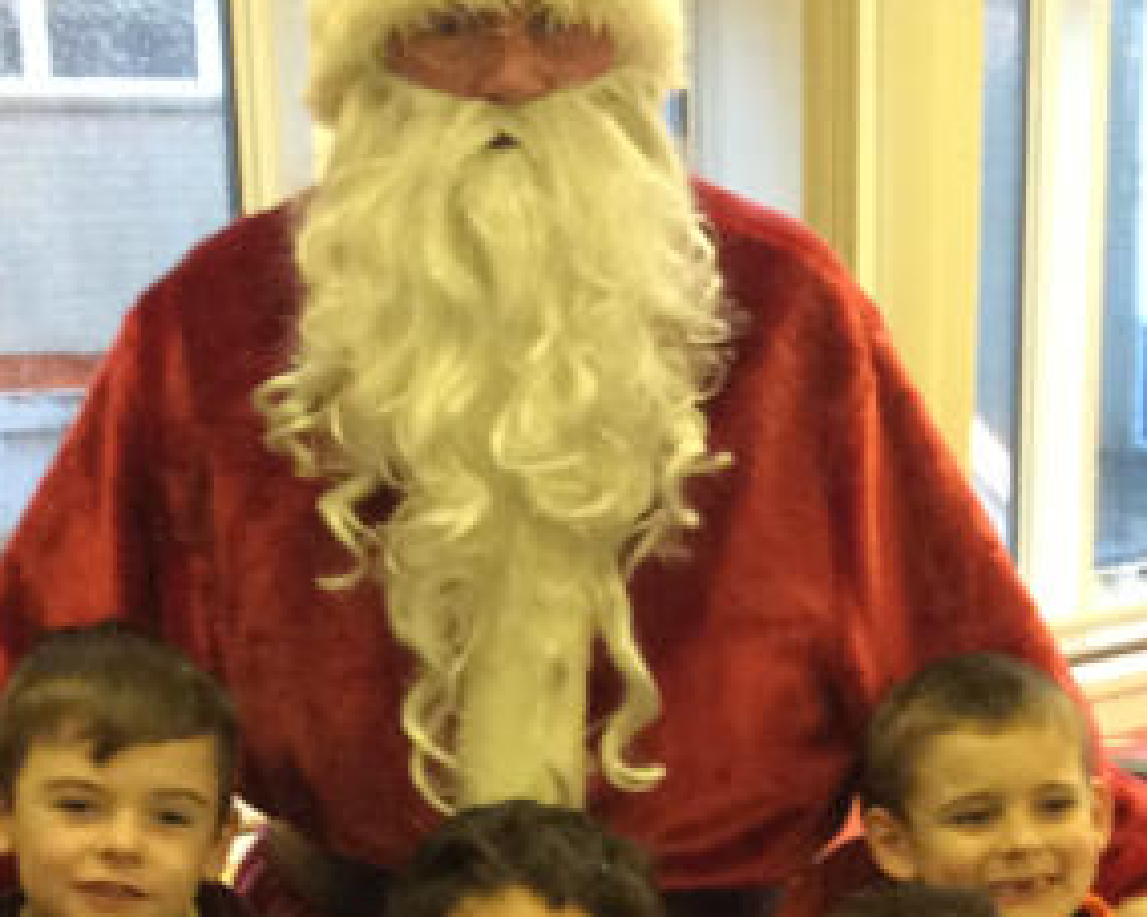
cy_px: 1006
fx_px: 2986
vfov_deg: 16.9
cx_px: 634
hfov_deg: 21.7
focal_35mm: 88
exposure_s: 1/25
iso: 200
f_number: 2.4
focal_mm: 3.3
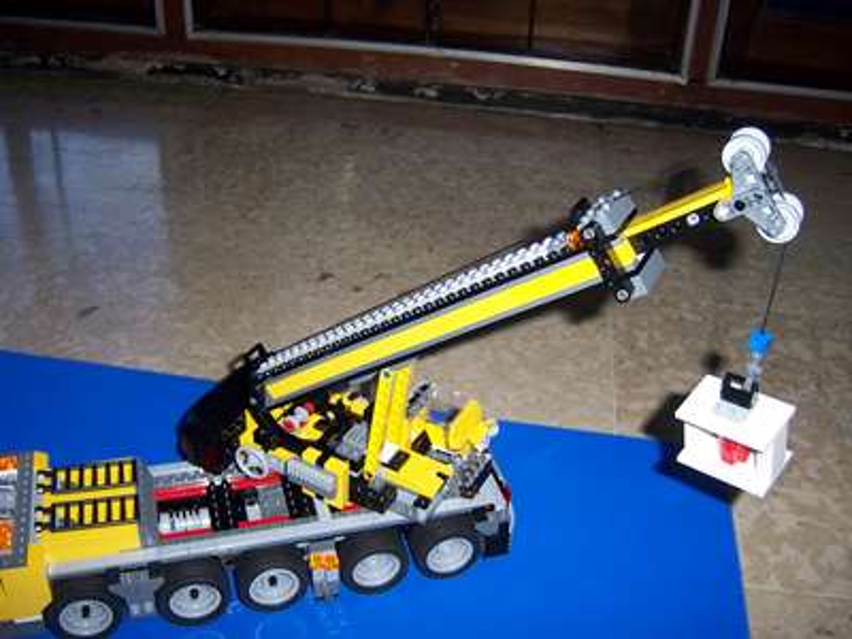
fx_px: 886
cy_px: 320
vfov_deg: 39.7
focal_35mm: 36
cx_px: 426
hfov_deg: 51.4
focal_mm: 6.2
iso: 80
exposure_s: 1/60
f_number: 2.8
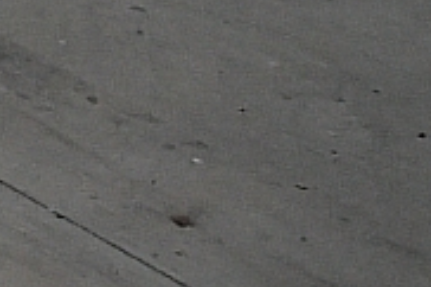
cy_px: 75
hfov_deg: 11.4
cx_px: -817
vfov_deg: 11.5
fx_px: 1423
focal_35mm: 119
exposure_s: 1/100
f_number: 4.5
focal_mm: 12
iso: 3200
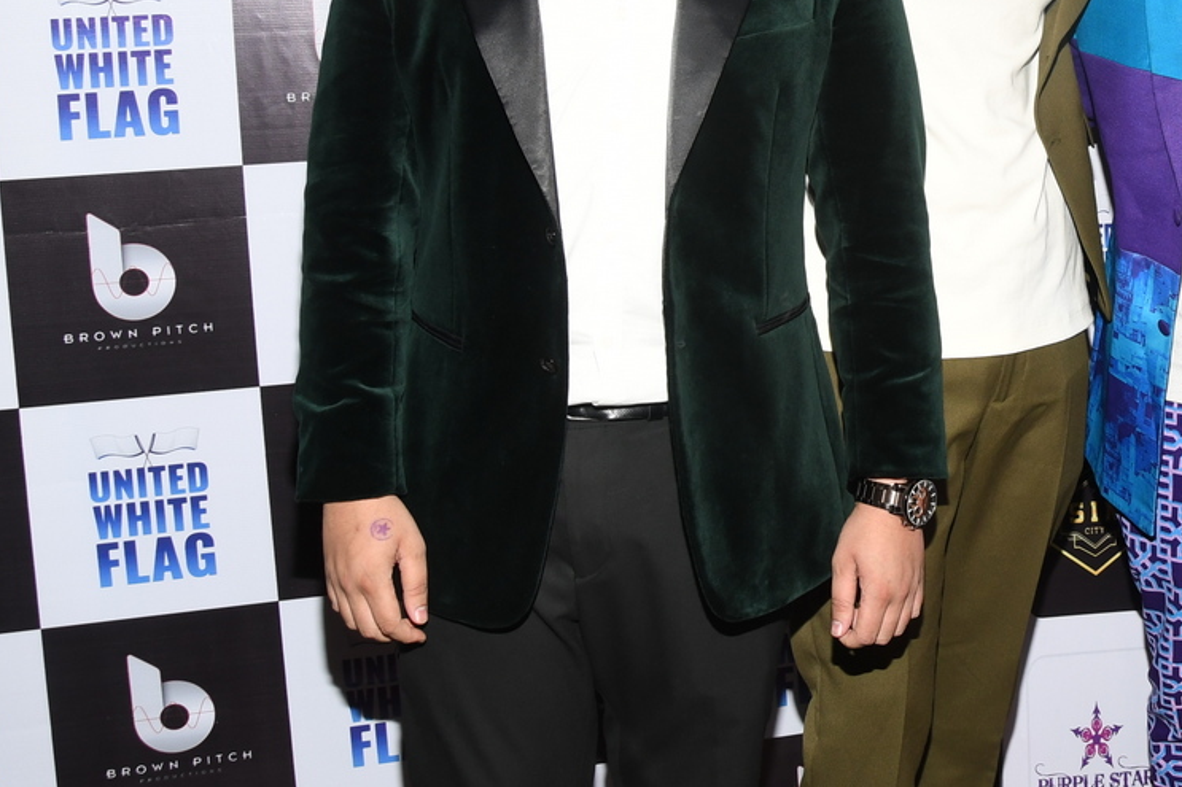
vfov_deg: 12.0
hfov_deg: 17.7
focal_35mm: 113
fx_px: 3712
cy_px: 87
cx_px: 1157
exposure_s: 1/160
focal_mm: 35
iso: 400
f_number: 9
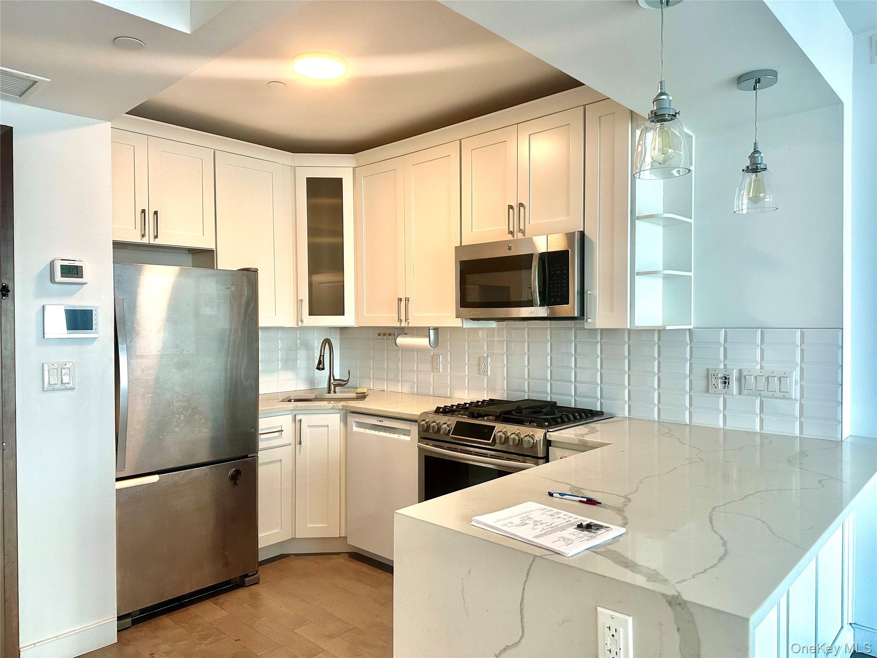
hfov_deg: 71.6
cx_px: 438
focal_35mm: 24
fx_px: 608
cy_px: 329
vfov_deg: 56.8
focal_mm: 6.86
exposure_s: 1/120
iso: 200
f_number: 1.78
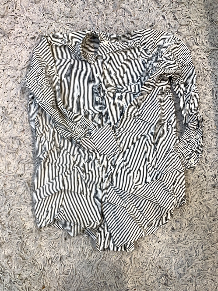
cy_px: 146
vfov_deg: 67.3
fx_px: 218
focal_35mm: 26
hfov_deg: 53.1
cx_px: 109
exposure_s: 1/100
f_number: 1.8
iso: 32
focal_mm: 4.25
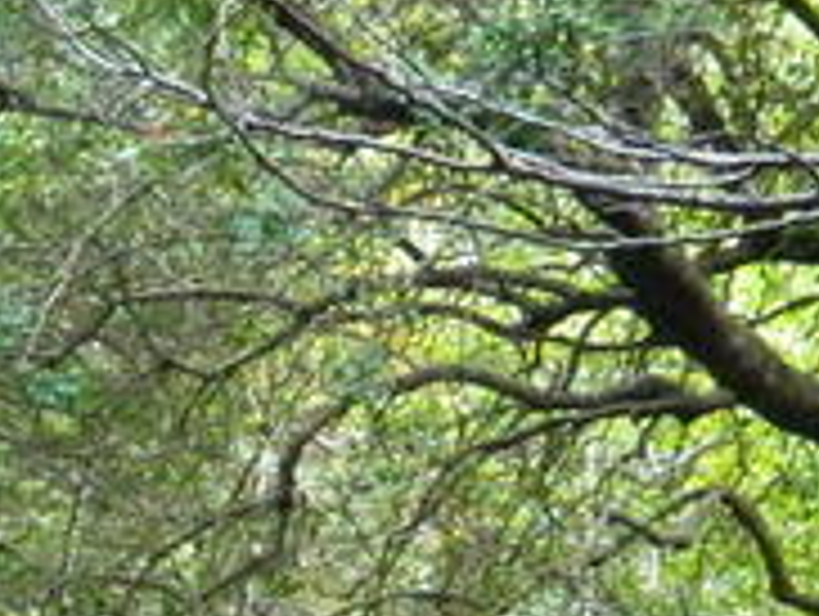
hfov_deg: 14.2
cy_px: 1147
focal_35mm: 136
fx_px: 3222
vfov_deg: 10.2
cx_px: -81
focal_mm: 5.6
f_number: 3.2
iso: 400
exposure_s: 1/20
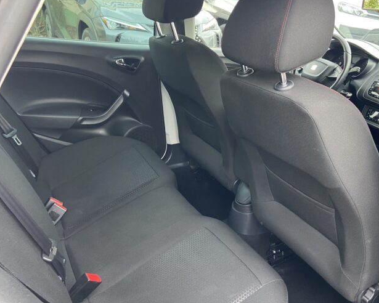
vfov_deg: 44.5
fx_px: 370
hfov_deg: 53.5
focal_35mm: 33
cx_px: 240
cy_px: 143
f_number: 1.8
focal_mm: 4.25
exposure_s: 1/82
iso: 125
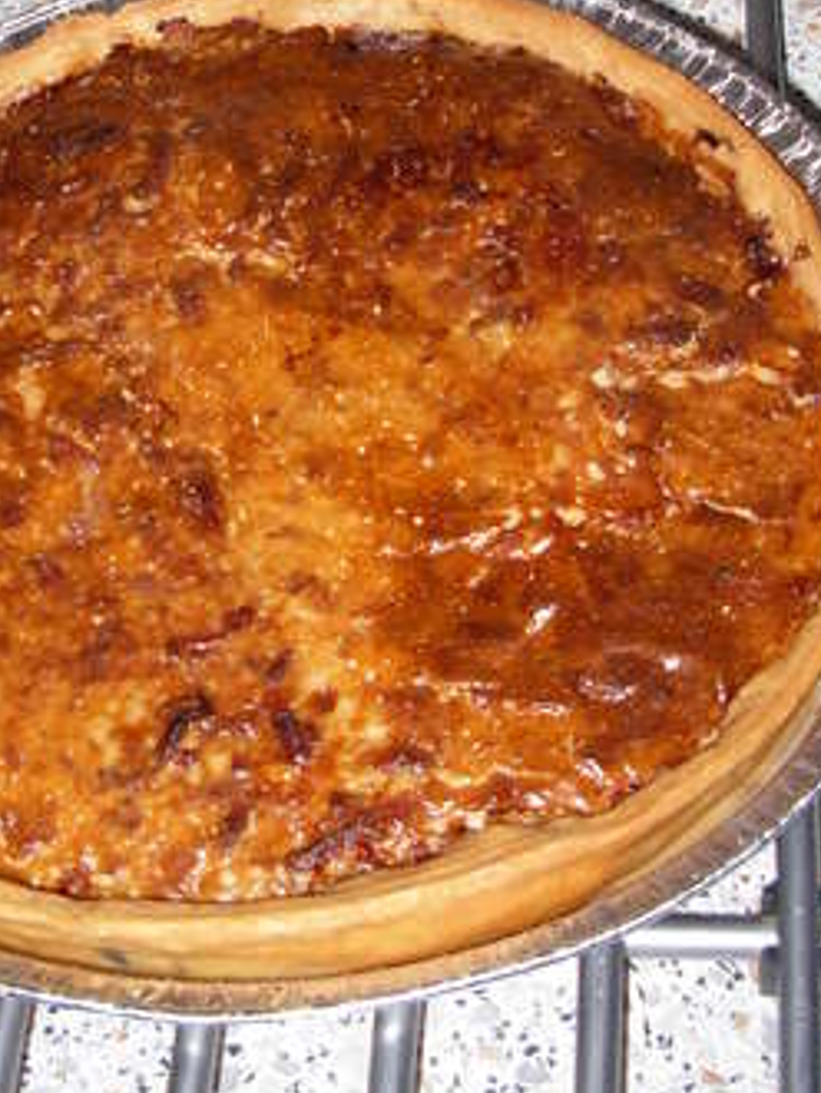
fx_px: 2179
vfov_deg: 27.6
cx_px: 288
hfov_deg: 21.3
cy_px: 222
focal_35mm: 69
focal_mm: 6.3
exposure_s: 1/22.6
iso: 79
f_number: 2.9
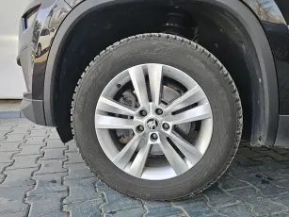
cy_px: 116
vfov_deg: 51.3
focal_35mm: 27
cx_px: 154
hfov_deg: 65.3
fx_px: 225
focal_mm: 6.3
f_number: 1.7
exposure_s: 1/100
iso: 20
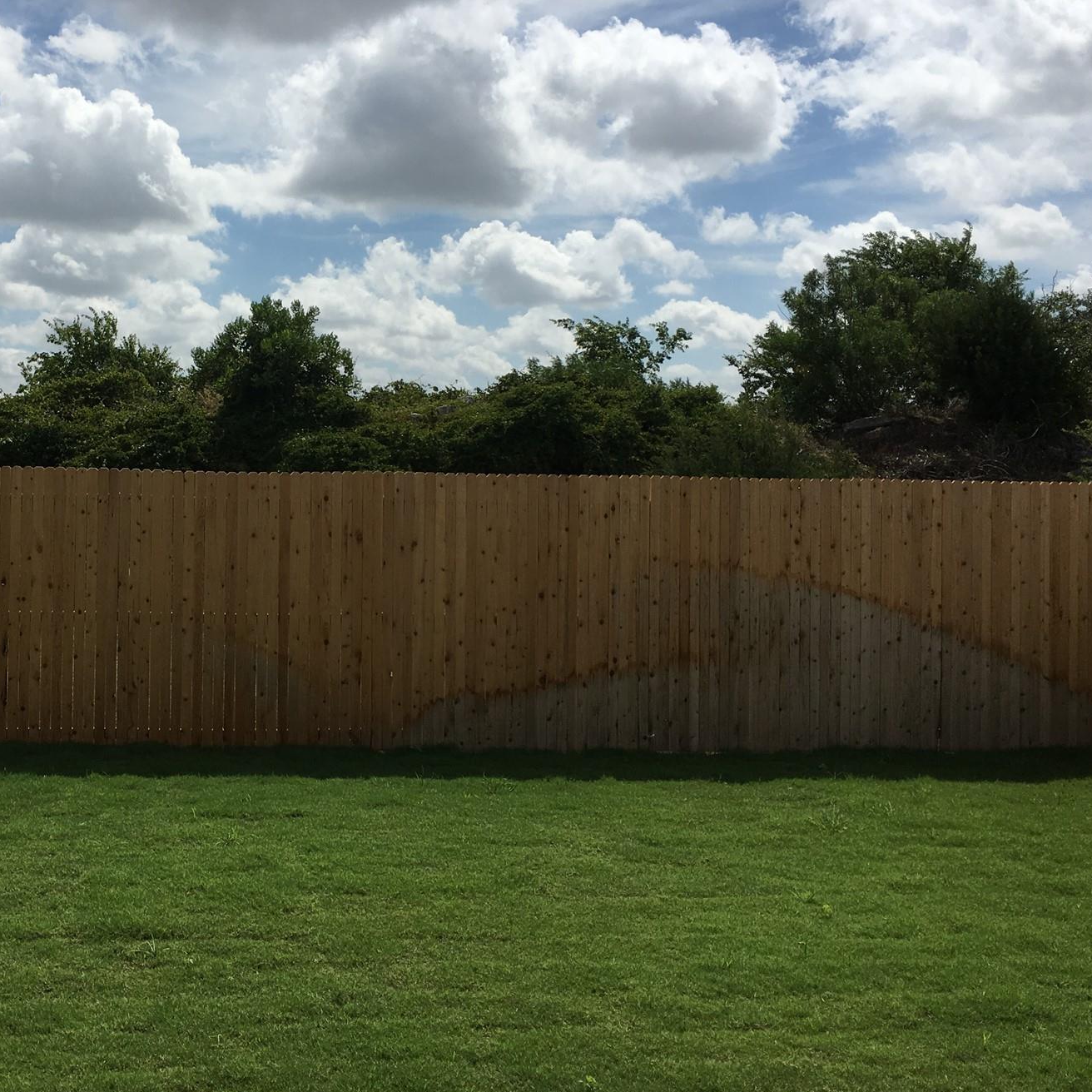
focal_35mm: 40
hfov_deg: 40.9
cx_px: 303
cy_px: 505
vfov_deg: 41.8
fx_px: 1428
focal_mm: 4.15
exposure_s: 1/3497
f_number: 2.2
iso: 25
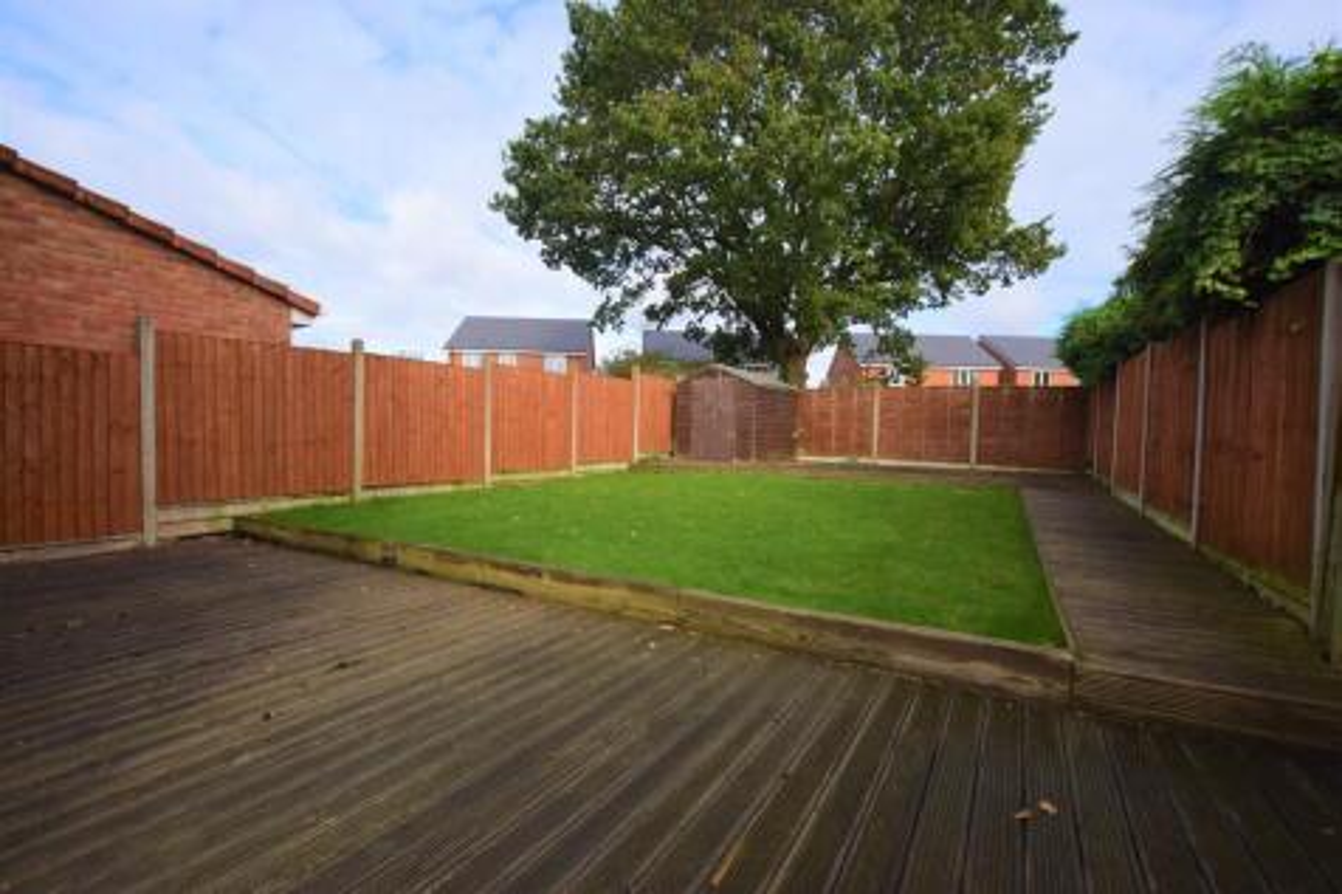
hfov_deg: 100.4
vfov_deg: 77.3
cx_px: 671
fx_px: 559
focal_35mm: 15
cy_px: 447
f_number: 6.3
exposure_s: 1/160
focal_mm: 10
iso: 100
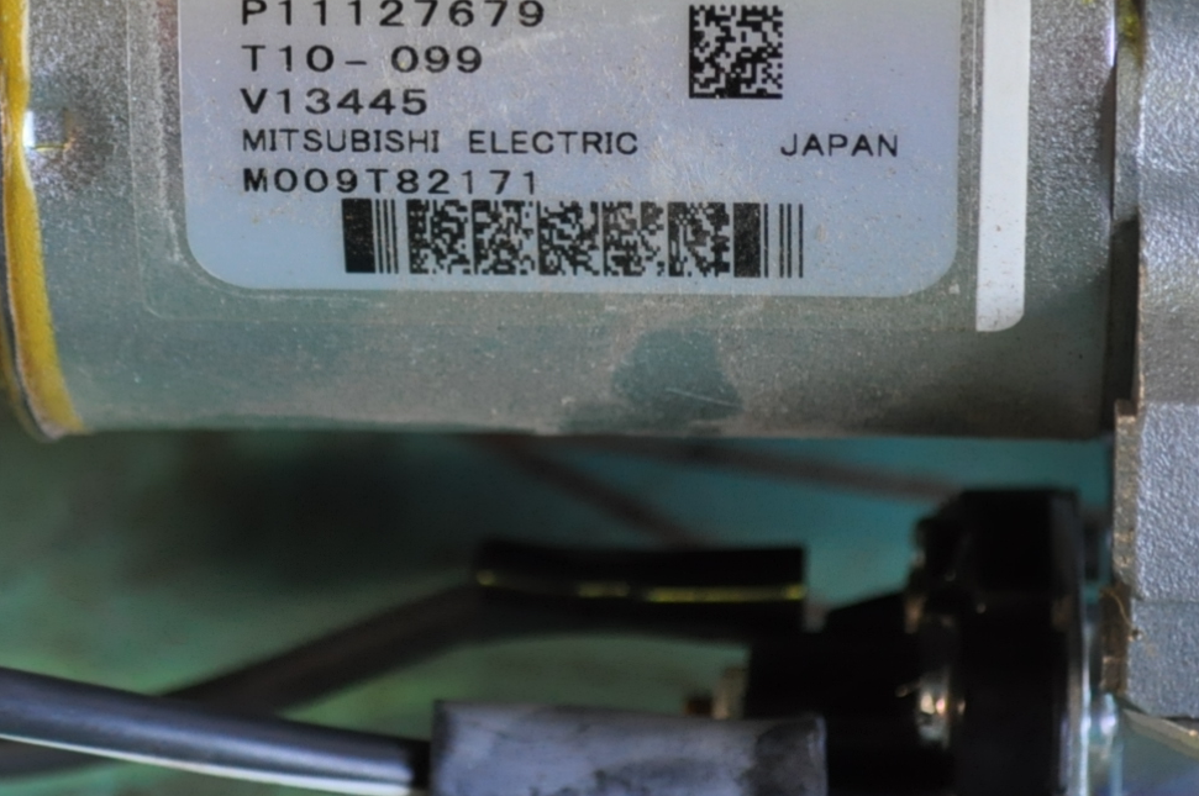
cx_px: 309
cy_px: 183
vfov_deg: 8.6
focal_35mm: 159
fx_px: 5289
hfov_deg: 12.9
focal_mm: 48
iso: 800
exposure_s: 1/40
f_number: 5.6
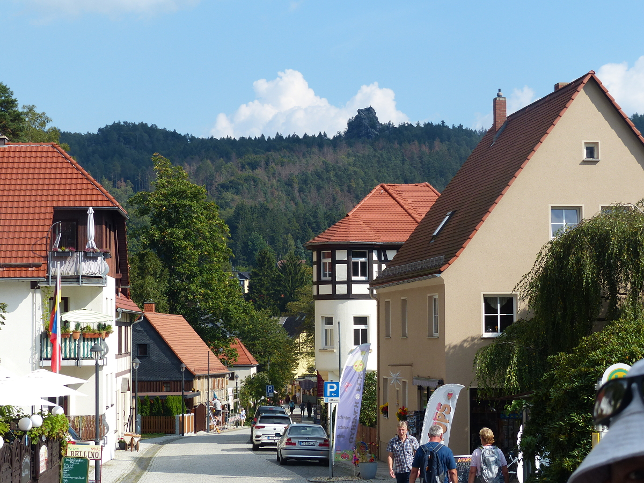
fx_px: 1656
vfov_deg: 16.6
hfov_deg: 22.0
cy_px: 242
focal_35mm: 89
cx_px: 322
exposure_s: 1/800
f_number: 4
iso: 100
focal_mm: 16
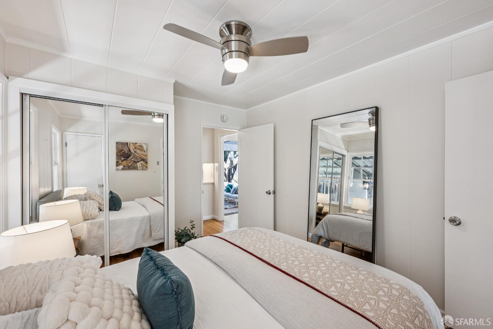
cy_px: 164
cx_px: 246
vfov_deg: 79.2
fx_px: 199
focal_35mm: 14
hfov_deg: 102.3
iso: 200
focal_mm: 14.5
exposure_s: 1/15
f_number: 8
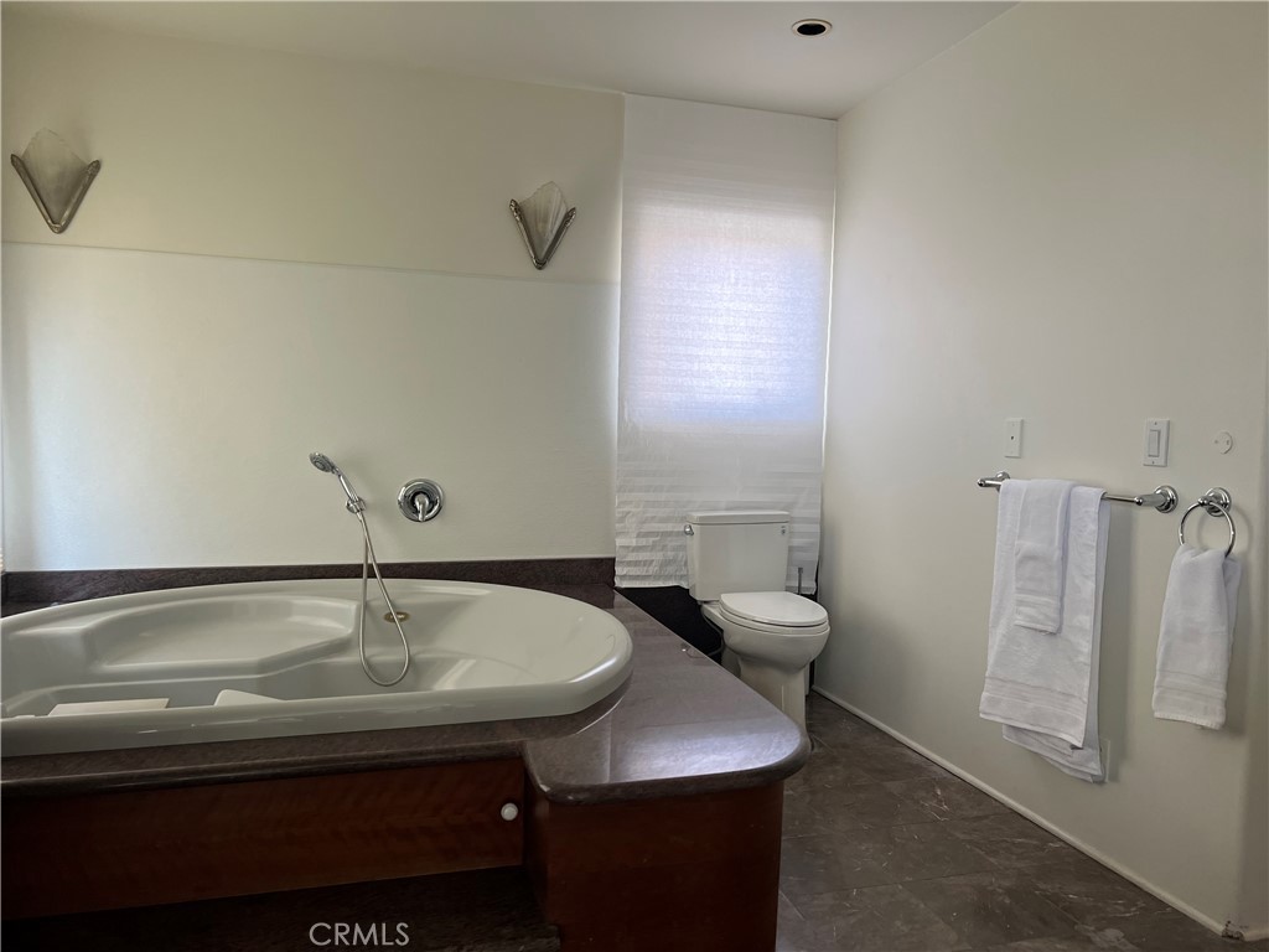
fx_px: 953
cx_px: 634
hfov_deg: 67.3
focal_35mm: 26
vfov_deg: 53.1
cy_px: 476
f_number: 1.5
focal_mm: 5.7
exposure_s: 1/118
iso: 125
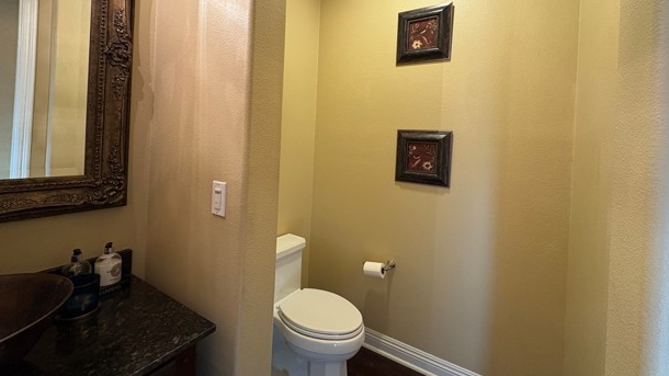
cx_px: 337
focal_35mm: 16
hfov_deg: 99.4
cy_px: 144
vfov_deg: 66.2
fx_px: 284
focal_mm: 2.22
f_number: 2.2
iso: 200
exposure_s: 1/60
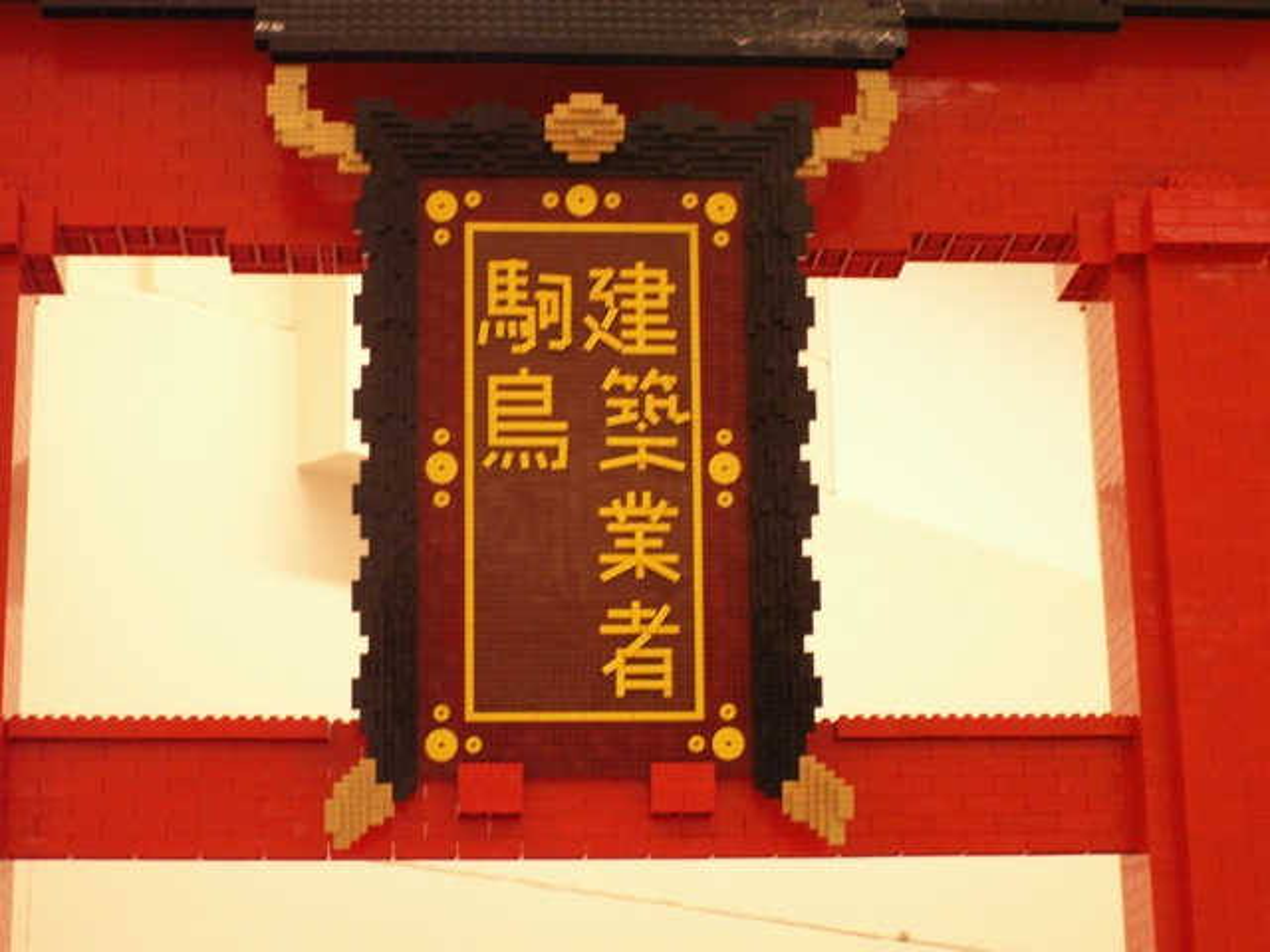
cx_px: 635
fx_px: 3008
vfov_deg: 18.0
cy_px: 476
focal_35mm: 82
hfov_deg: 23.8
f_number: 3.5
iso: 160
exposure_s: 1/15
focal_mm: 13.65
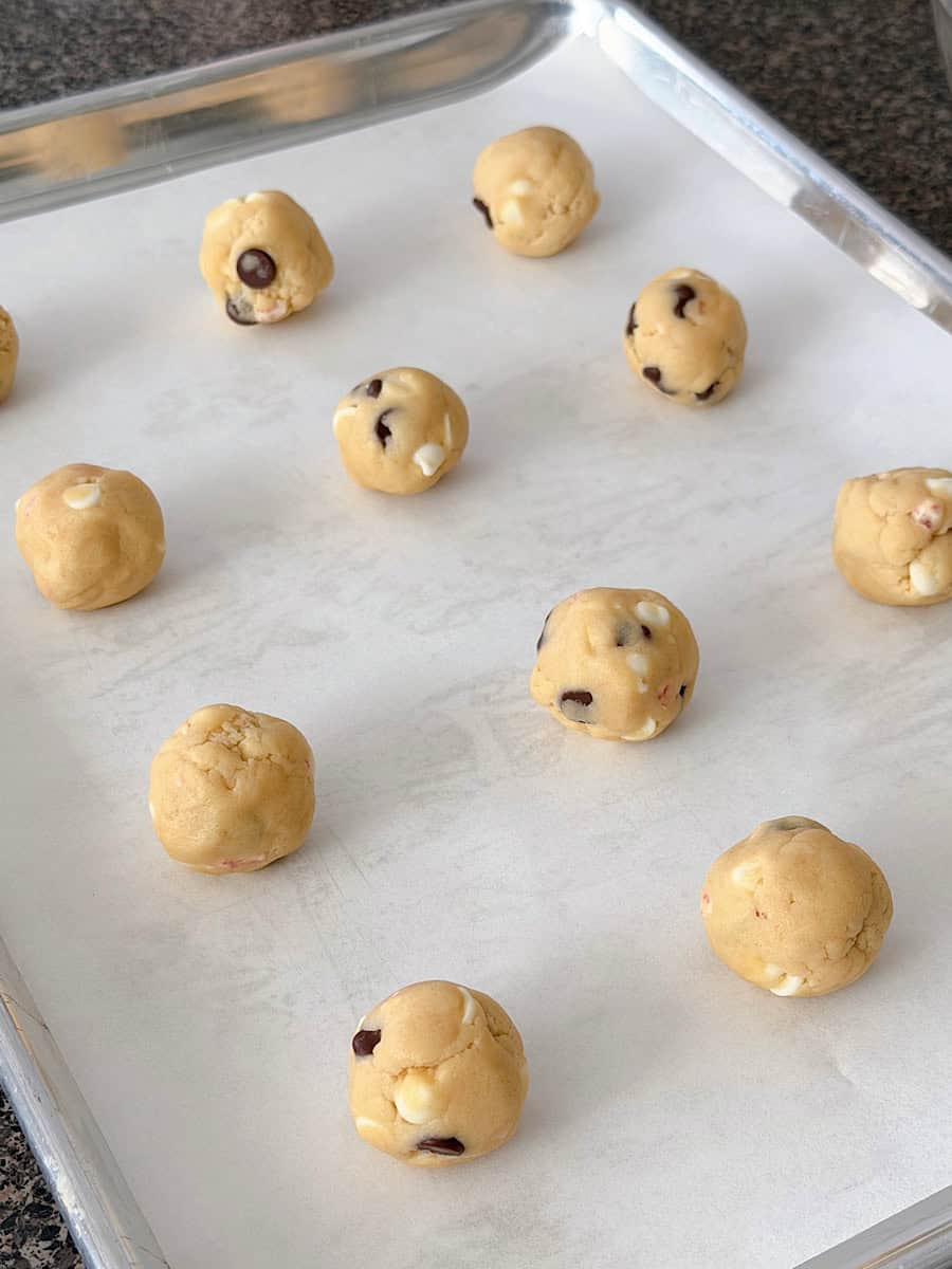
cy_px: 634
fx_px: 1760
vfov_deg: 39.7
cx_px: 476
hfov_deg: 30.3
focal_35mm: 48
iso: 50
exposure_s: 1/122
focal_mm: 6.8
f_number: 1.8
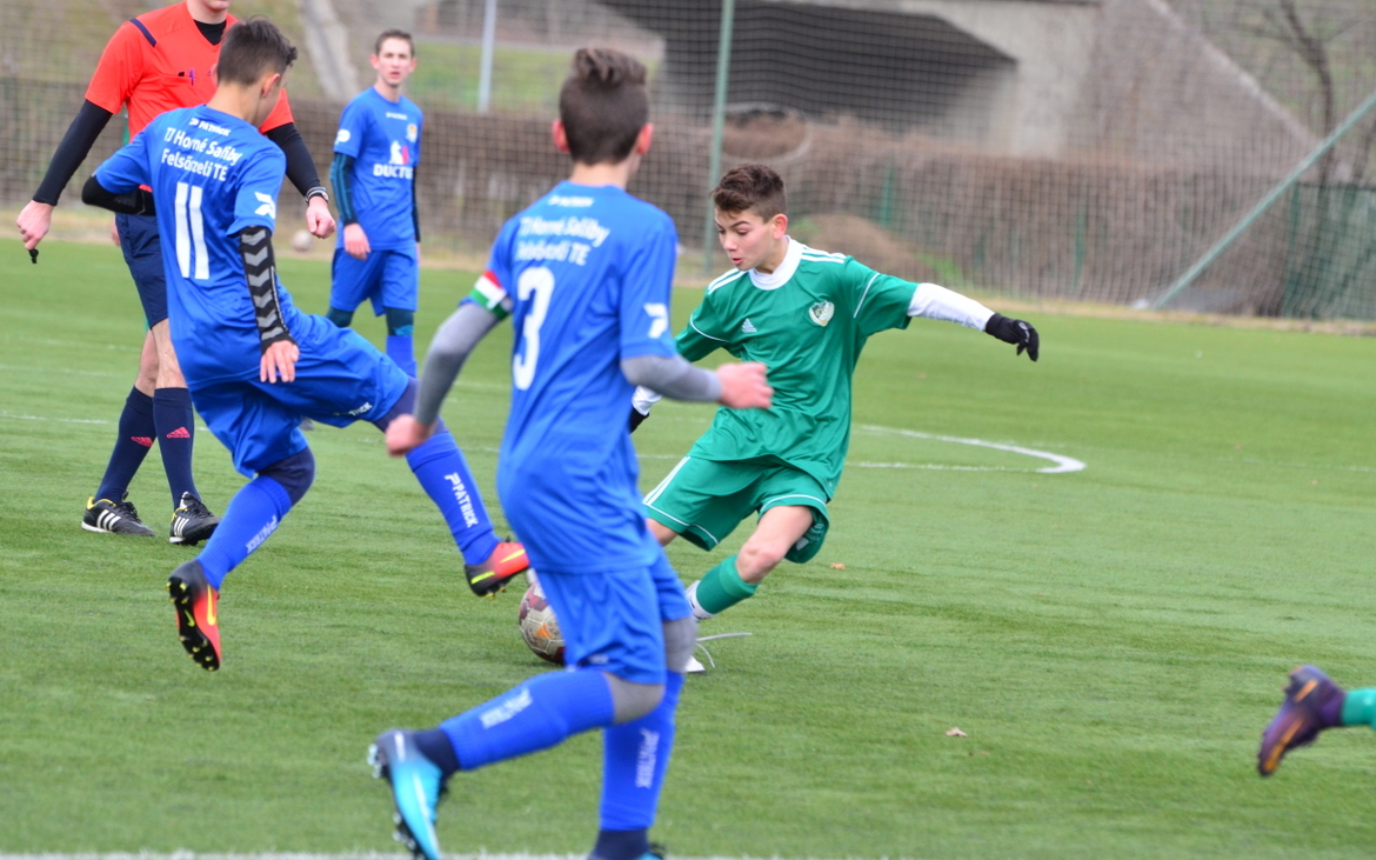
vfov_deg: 4.2
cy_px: 401
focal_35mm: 313
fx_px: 11737
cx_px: 694
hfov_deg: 6.7
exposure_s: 1/640
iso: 800
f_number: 5.6
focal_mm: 200
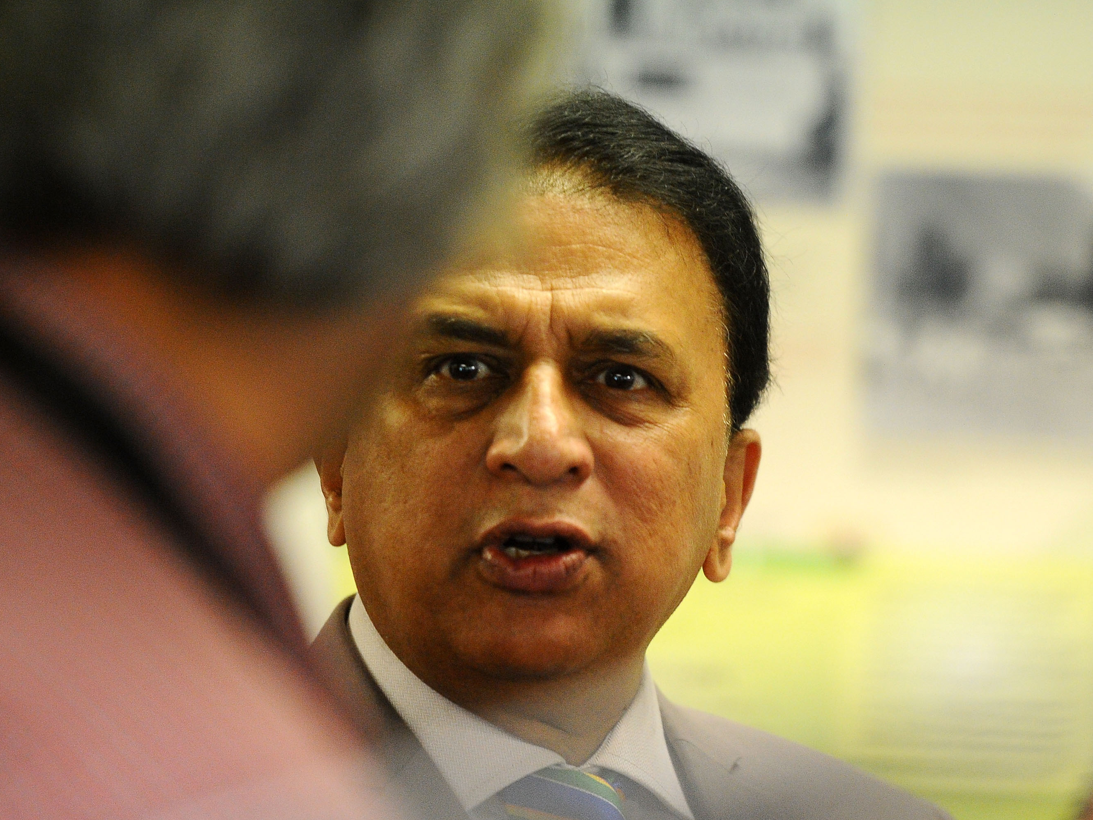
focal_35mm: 206
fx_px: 6504
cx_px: 481
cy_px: 410
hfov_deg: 9.6
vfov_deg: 7.2
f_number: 2.8
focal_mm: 190
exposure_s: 1/250
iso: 4000
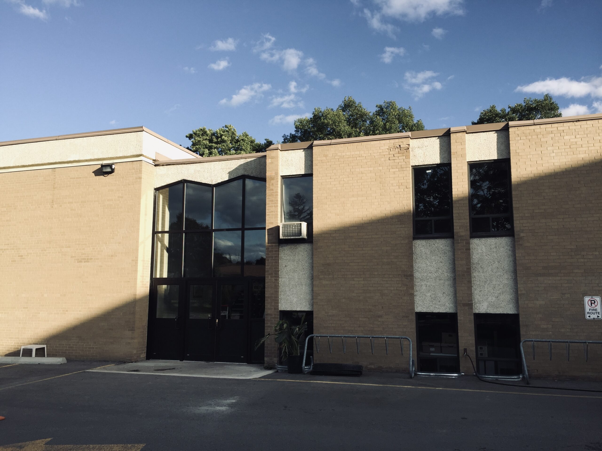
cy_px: 226
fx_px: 504
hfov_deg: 61.7
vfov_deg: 48.2
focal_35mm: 29
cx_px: 301
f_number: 2.2
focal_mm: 4.15
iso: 32
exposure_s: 1/824
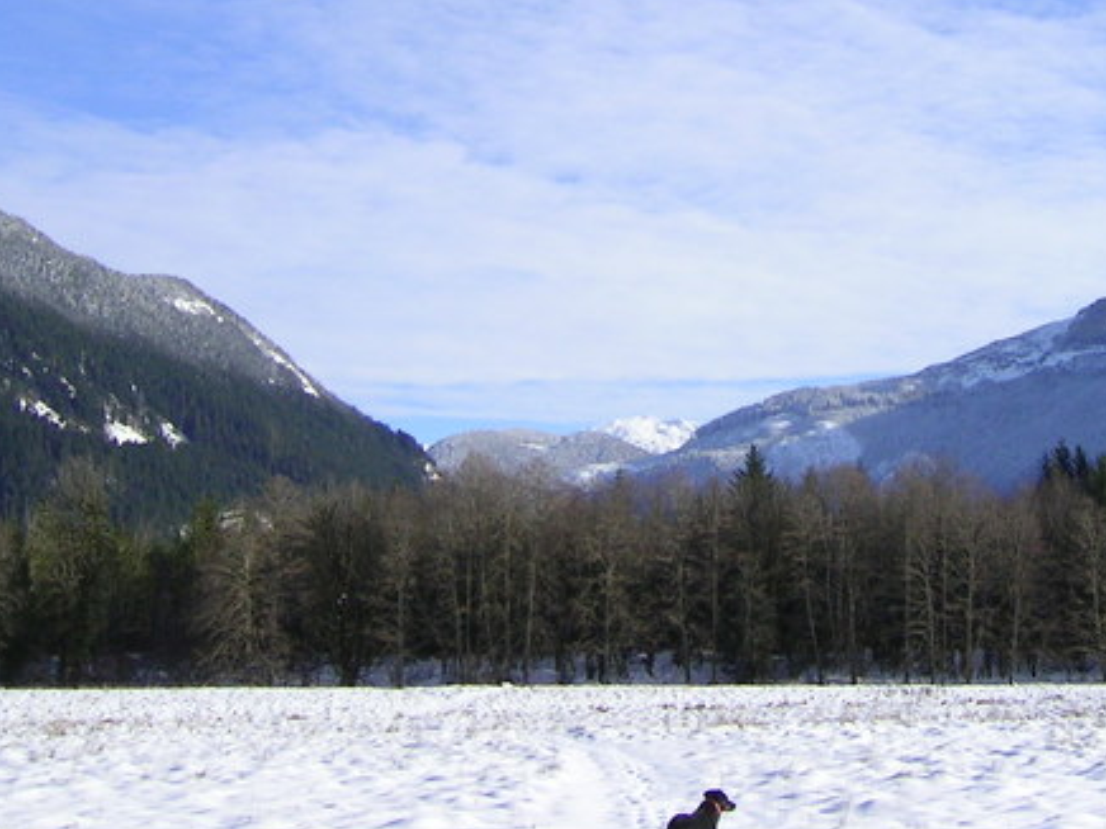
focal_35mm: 66
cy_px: 101
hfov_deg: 29.1
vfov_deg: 21.8
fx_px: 2109
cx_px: 758
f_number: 4.8
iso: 71
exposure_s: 1/584
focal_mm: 5.6
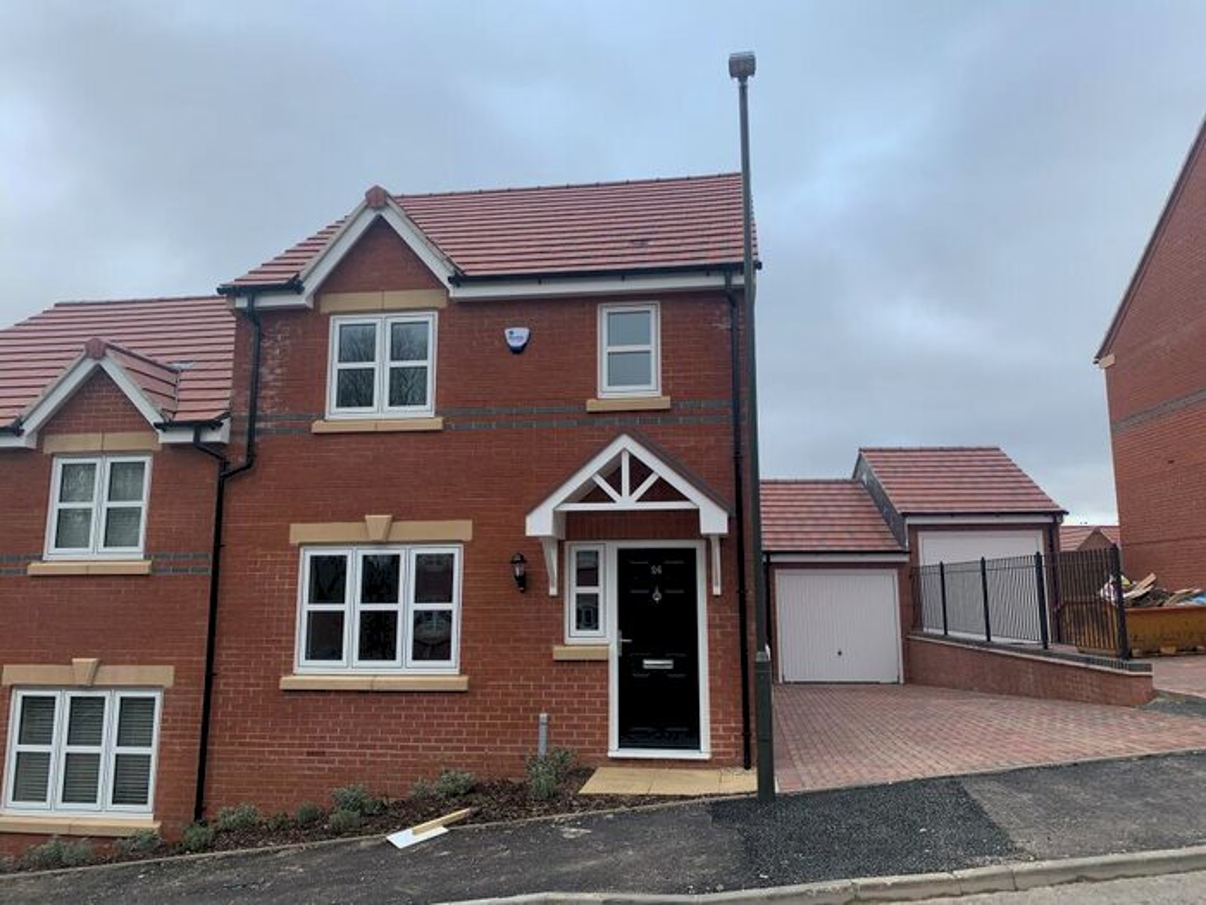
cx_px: 603
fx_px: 906
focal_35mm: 26
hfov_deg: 67.3
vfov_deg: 53.1
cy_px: 452
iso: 25
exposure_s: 1/616
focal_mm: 4.25
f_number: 1.8
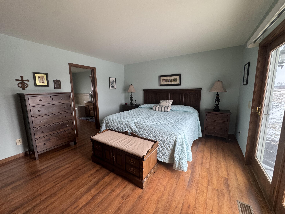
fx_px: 115
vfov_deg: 85.7
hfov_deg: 102.1
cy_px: 107
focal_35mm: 14
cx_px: 142
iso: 160
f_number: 2.2
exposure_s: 1/99
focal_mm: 2.22
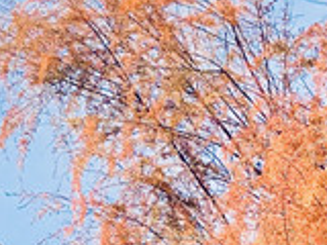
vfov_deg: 8.4
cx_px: 284
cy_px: 310
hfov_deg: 11.2
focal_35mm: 175
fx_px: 1653
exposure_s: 1/1259
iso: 20
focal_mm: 3.99
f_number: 1.8
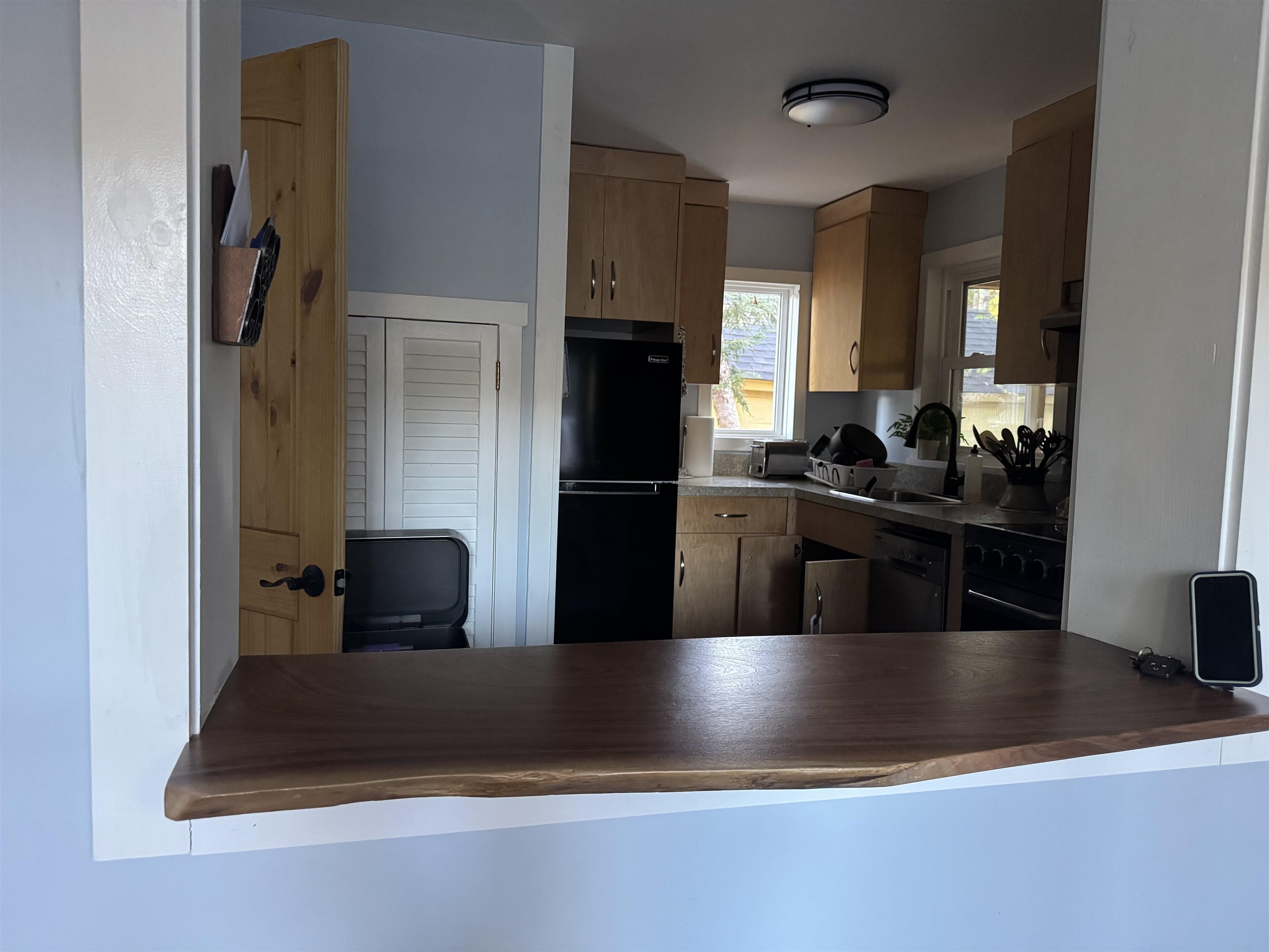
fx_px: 880
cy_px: 476
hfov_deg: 71.6
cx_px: 634
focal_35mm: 24
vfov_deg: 56.8
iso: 800
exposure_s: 1/60
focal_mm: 6.76
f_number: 1.78
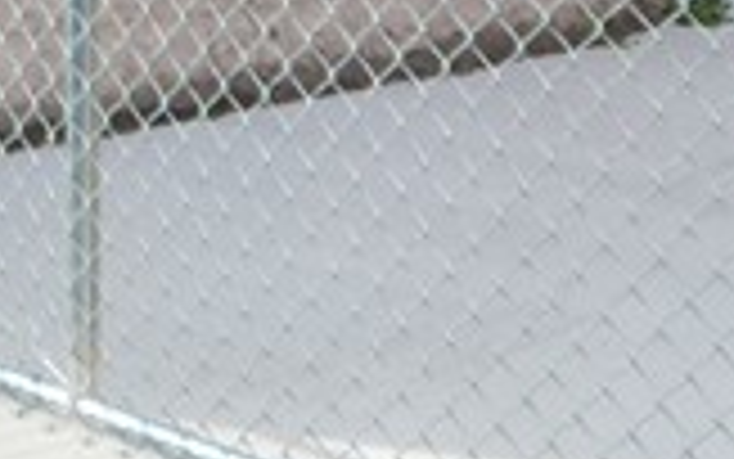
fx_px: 2441
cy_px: -549
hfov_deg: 14.1
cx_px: -781
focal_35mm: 122
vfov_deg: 9.8
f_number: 8
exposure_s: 1/250
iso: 100
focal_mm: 12
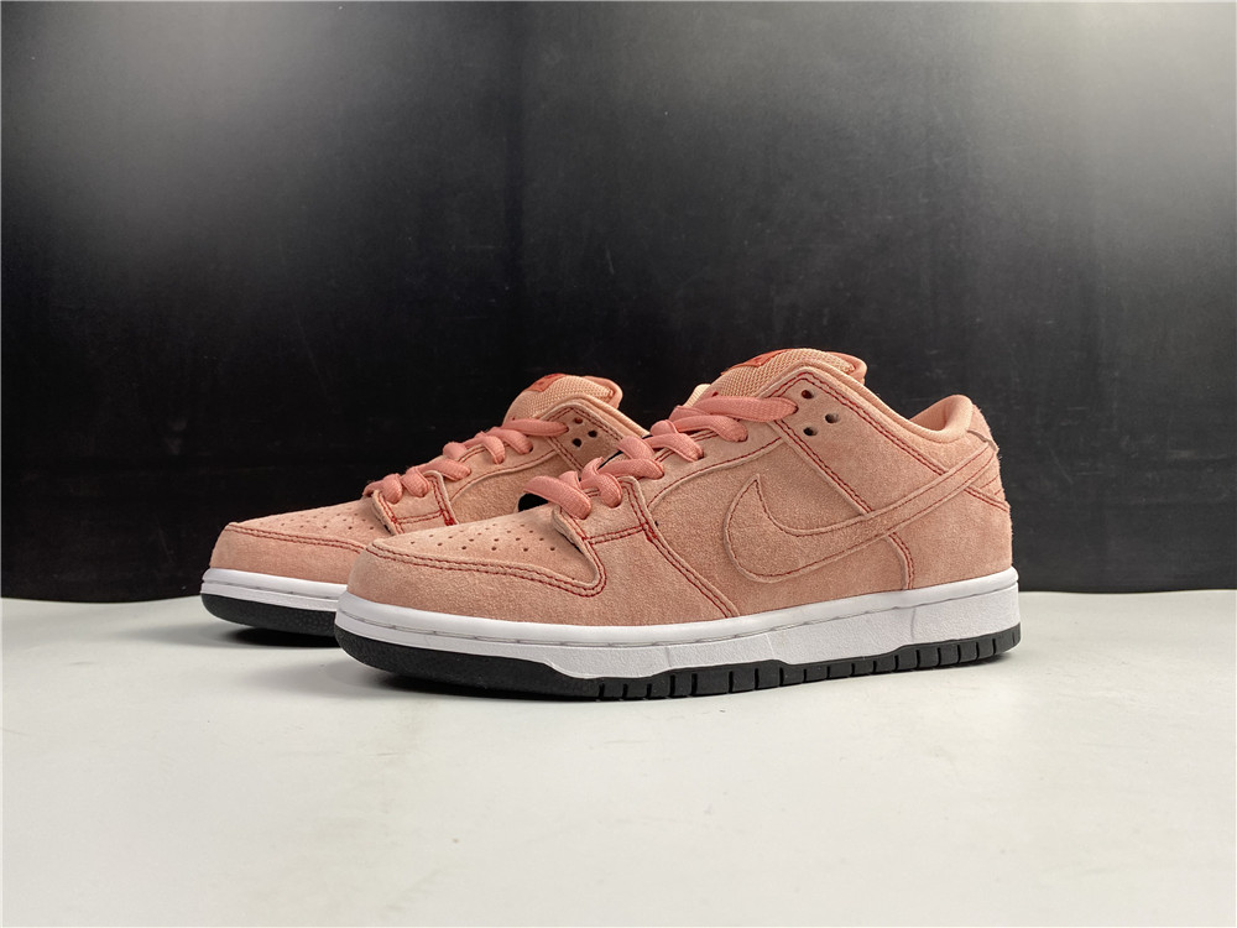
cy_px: 464
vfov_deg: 53.1
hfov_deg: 67.3
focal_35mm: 26
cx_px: 618
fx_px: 929
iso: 64
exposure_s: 1/100
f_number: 1.8
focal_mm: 4.25
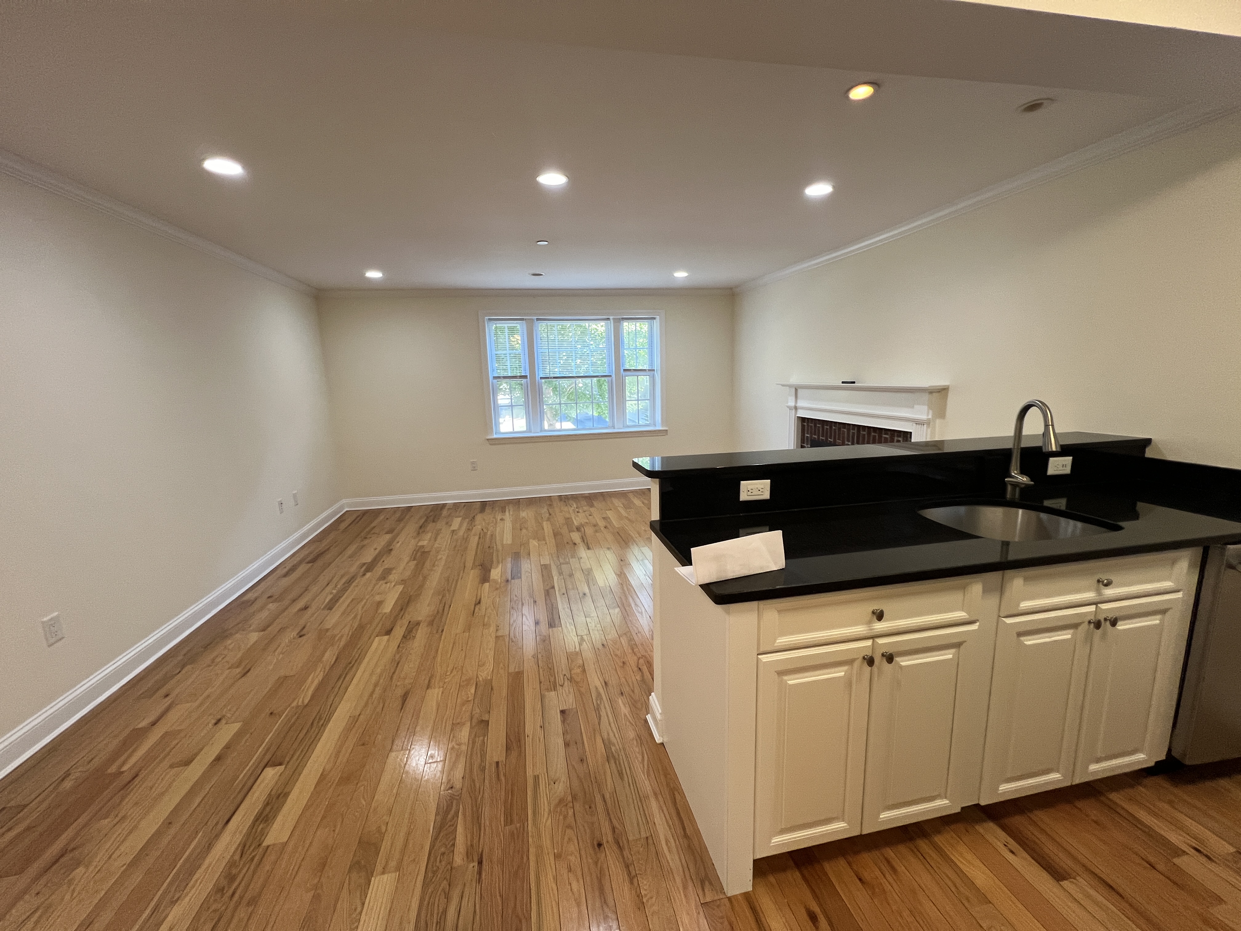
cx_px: 620
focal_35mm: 13
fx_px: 466
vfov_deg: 89.9
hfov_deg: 106.2
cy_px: 466
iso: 200
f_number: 1.8
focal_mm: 1.57
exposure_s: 1/120
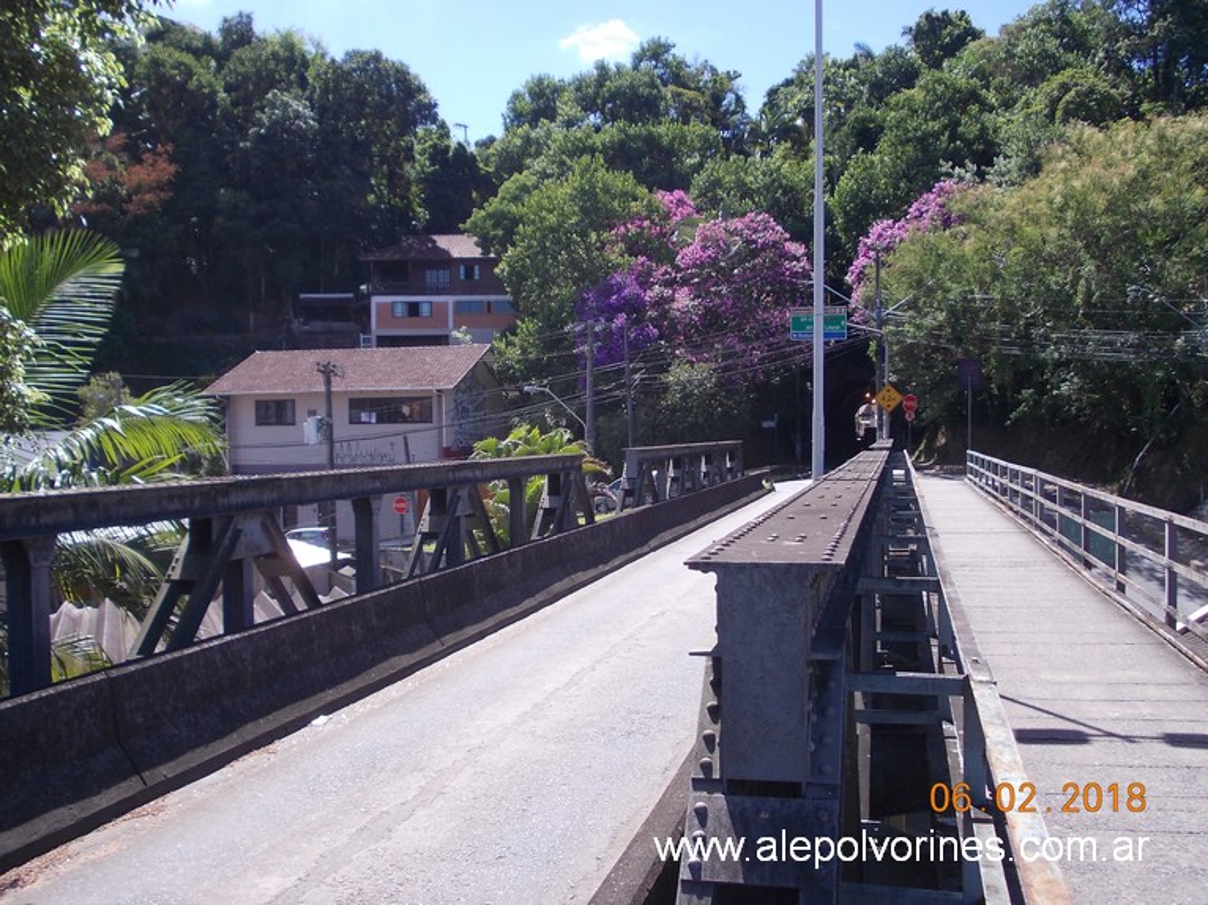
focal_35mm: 38
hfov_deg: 49.0
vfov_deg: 37.7
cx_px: 604
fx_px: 1326
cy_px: 452
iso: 80
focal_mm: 5.3
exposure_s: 1/160
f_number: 6.2
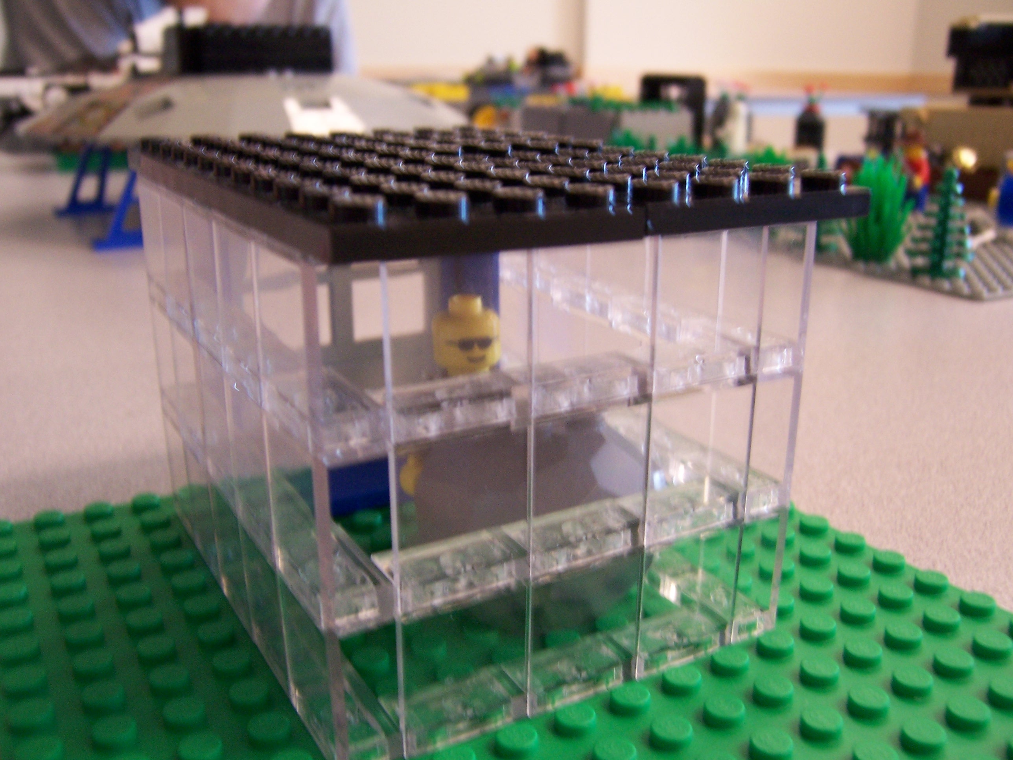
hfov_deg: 55.4
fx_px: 966
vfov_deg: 42.9
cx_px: 506
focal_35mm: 33
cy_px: 380
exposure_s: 1/10
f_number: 3.4
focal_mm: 5.5
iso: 140
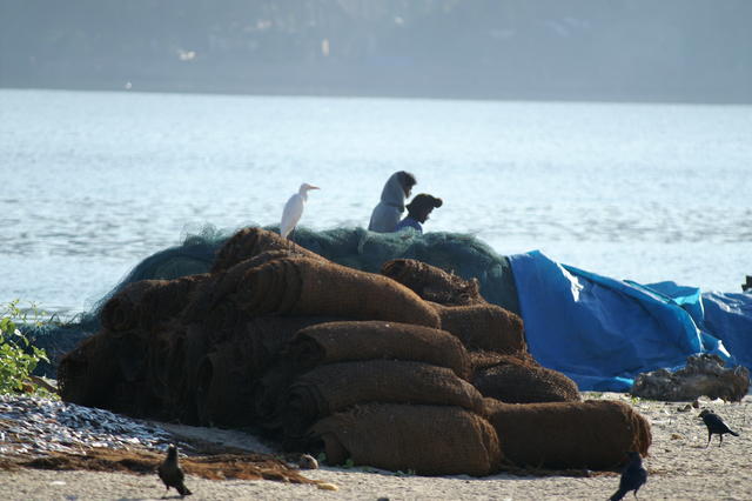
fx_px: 9395
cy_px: 250
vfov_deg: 3.1
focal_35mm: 450
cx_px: 376
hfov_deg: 4.6
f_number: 5.6
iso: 200
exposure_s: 1/1000
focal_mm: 300
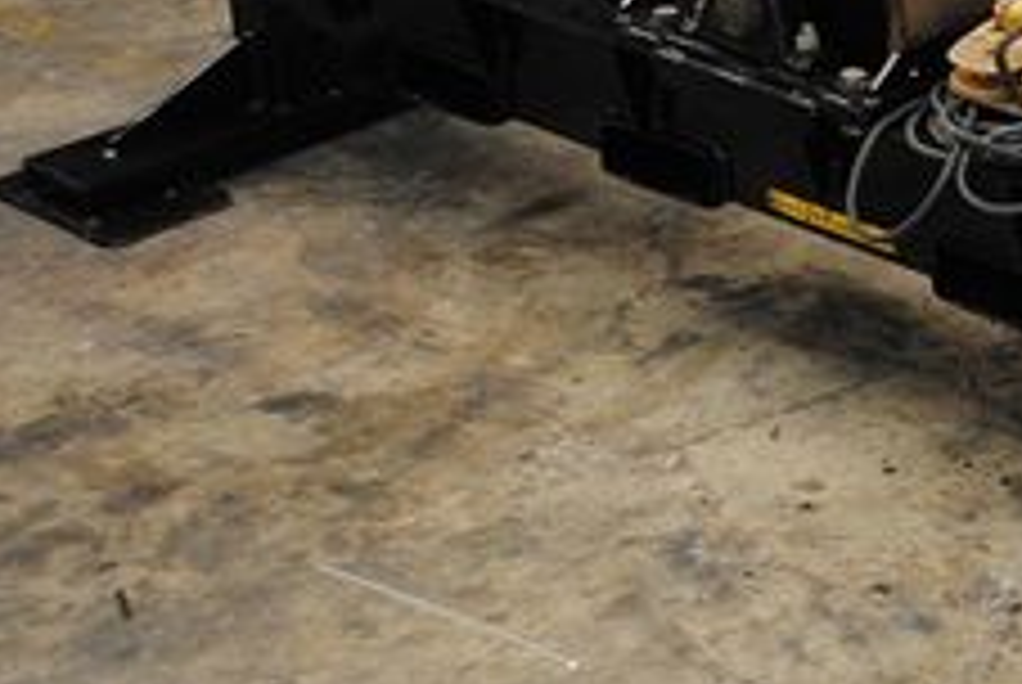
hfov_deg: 20.0
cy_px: 169
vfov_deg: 14.4
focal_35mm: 95
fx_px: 2700
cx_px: 1261
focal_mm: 24
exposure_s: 1/30
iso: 800
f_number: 4
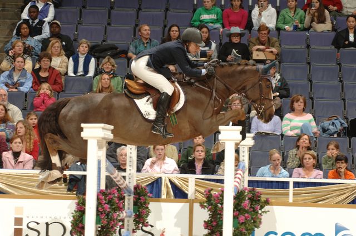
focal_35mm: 210
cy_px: 118
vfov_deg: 6.5
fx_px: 2074
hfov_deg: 9.8
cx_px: 178
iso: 200
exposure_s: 1/250
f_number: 5.6
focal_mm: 140
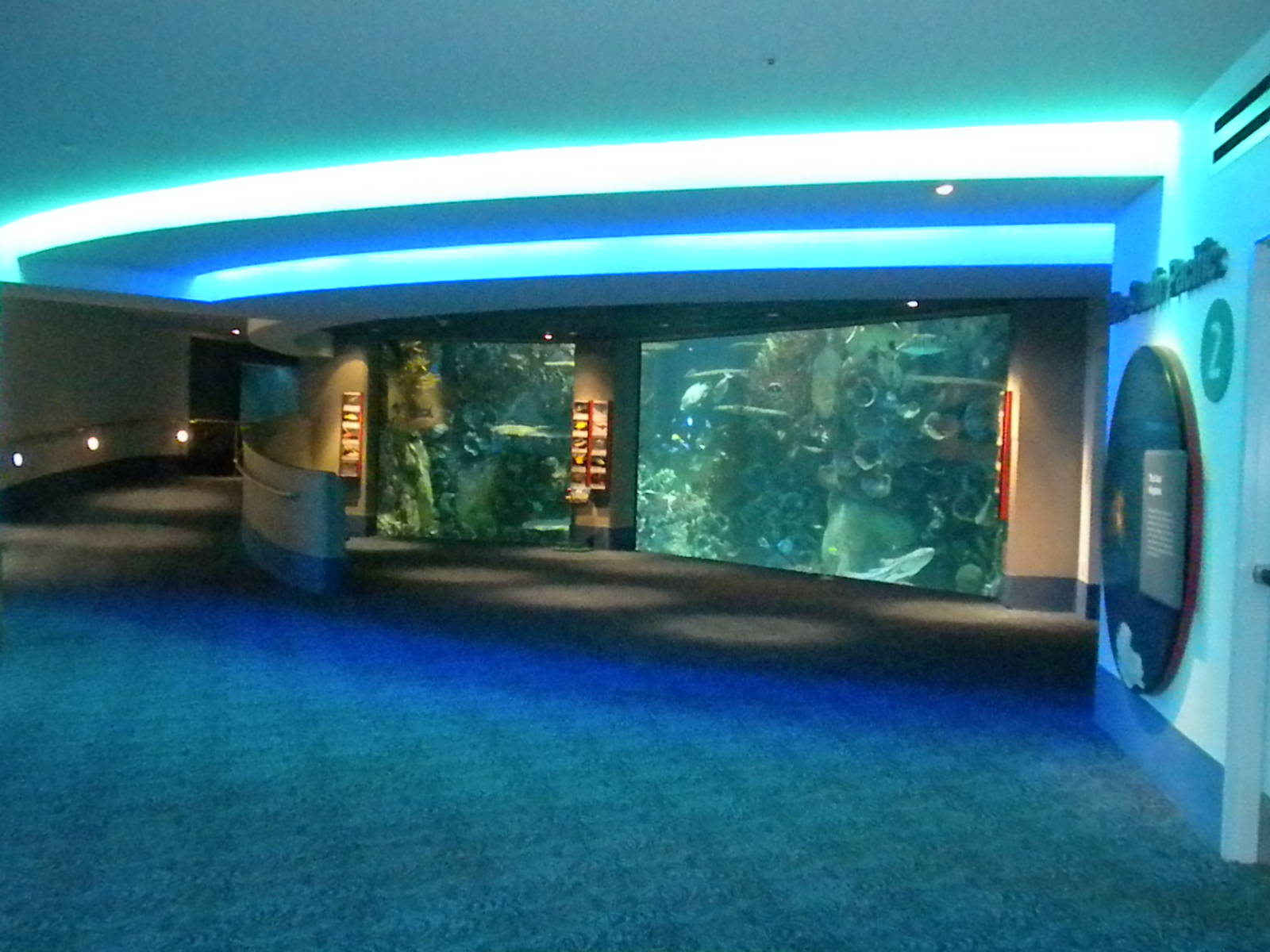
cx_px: 635
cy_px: 476
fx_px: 1357
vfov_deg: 38.7
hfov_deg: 50.1
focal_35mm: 37
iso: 3200
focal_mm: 6.6
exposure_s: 1/30
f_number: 3.5
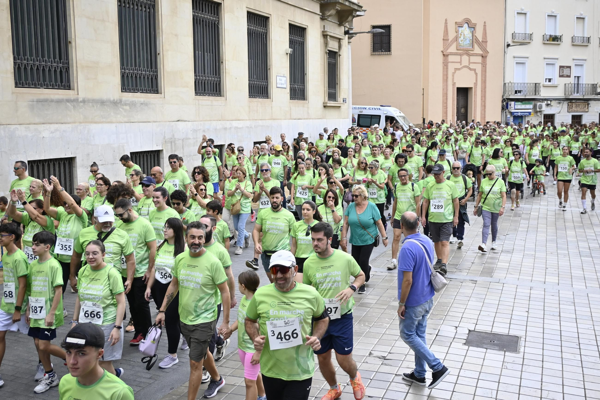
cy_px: 200
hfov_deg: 48.7
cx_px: 300
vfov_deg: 33.6
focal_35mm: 40
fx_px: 662
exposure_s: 1/1250
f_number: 5
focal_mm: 26.5
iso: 640
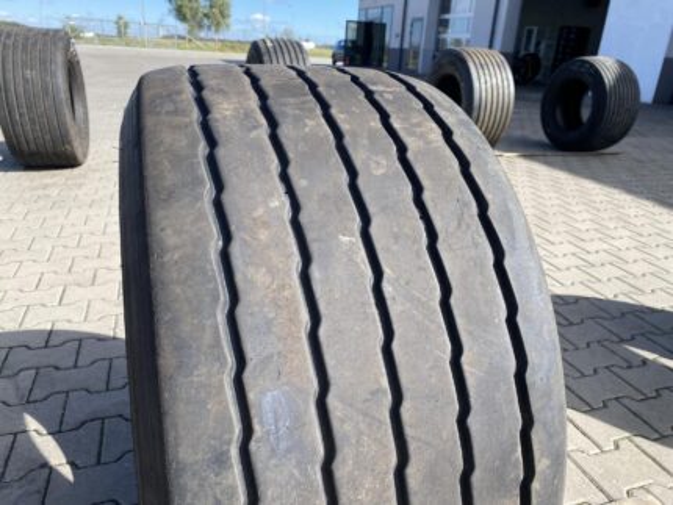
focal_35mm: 26
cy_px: 252
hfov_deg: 67.3
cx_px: 336
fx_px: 506
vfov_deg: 53.1
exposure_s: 1/1447
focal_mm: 4.25
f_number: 1.8
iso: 32
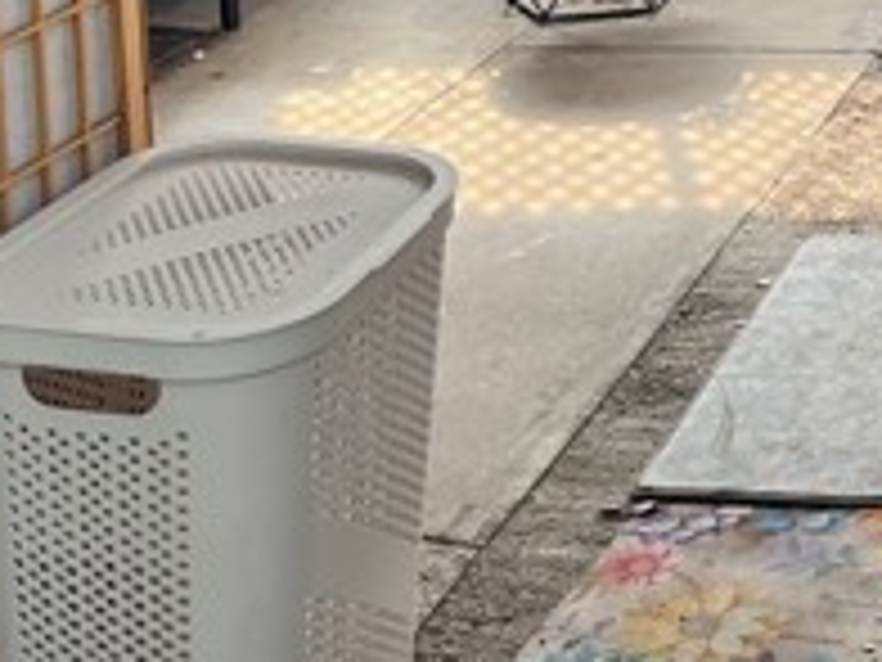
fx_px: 2166
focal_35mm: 85
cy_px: -405
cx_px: 940
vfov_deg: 15.6
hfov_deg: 21.9
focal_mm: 5.1
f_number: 1.6
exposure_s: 1/158
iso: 50
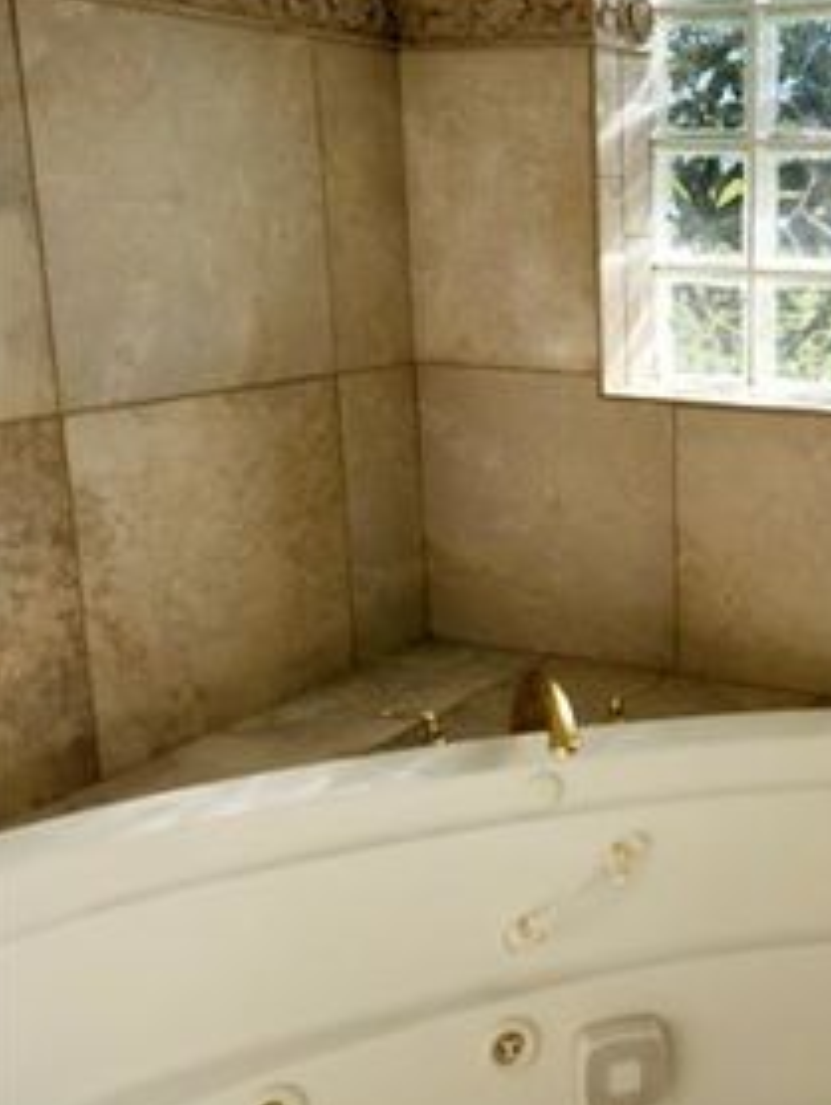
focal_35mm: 44
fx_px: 1406
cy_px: 564
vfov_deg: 42.9
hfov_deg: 31.1
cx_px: 781
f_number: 1.8
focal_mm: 5.4
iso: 20
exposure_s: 1/769
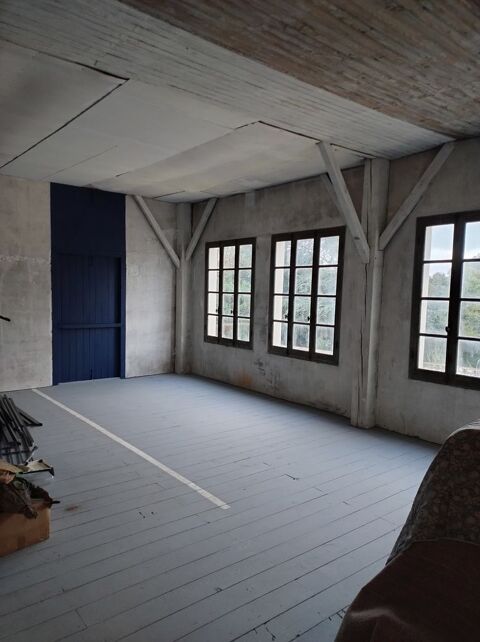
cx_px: 240
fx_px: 463
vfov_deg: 69.5
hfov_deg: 54.8
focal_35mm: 25
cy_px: 321
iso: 1113
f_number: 1.7
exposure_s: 1/33.3
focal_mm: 4.71
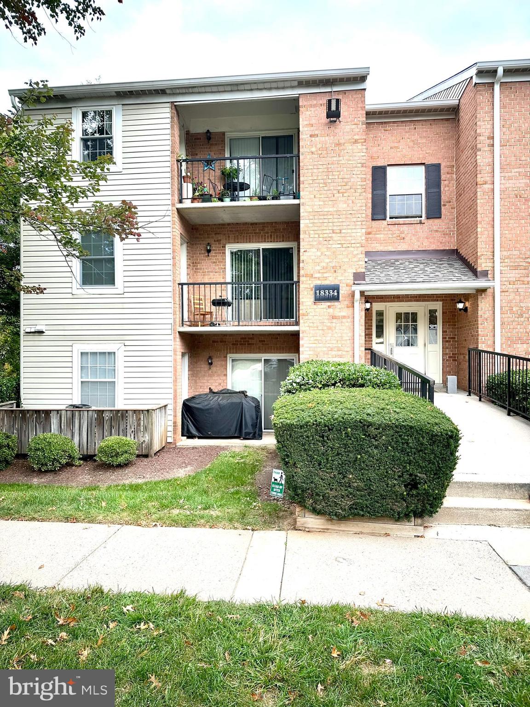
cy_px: 354
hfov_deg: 56.8
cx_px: 265
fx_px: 490
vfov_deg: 71.6
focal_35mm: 24
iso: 64
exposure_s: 1/145
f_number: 1.78
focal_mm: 6.86
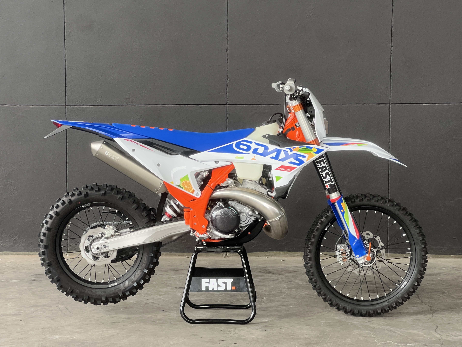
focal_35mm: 82
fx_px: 1094
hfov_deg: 23.8
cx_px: 231
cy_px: 183
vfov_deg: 18.0
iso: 200
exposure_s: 1/60
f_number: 2.8
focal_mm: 9
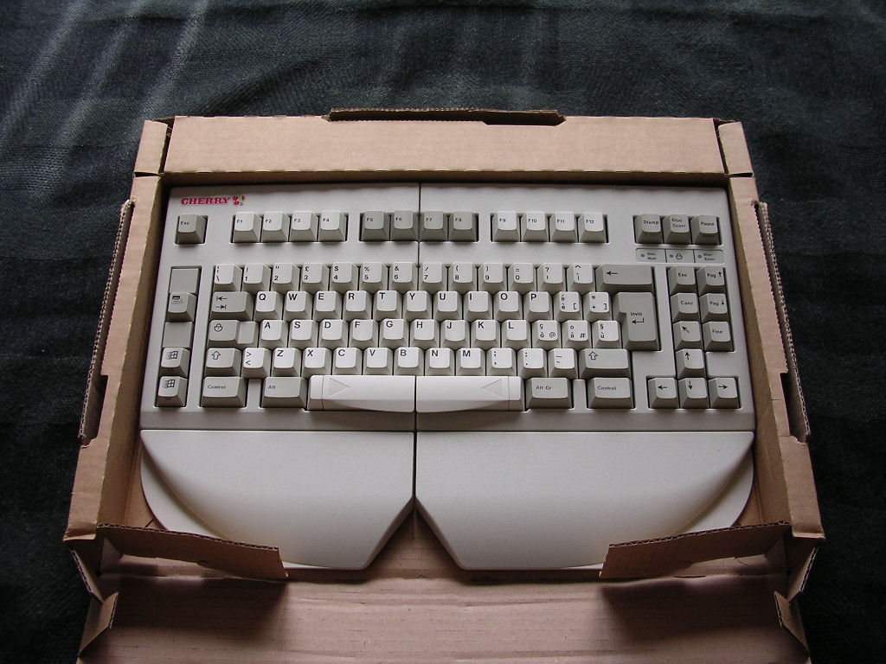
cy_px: 332
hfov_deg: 49.0
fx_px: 973
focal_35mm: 38
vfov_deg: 37.7
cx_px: 443
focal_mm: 5.8
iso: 100
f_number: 2.8
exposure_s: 1/238
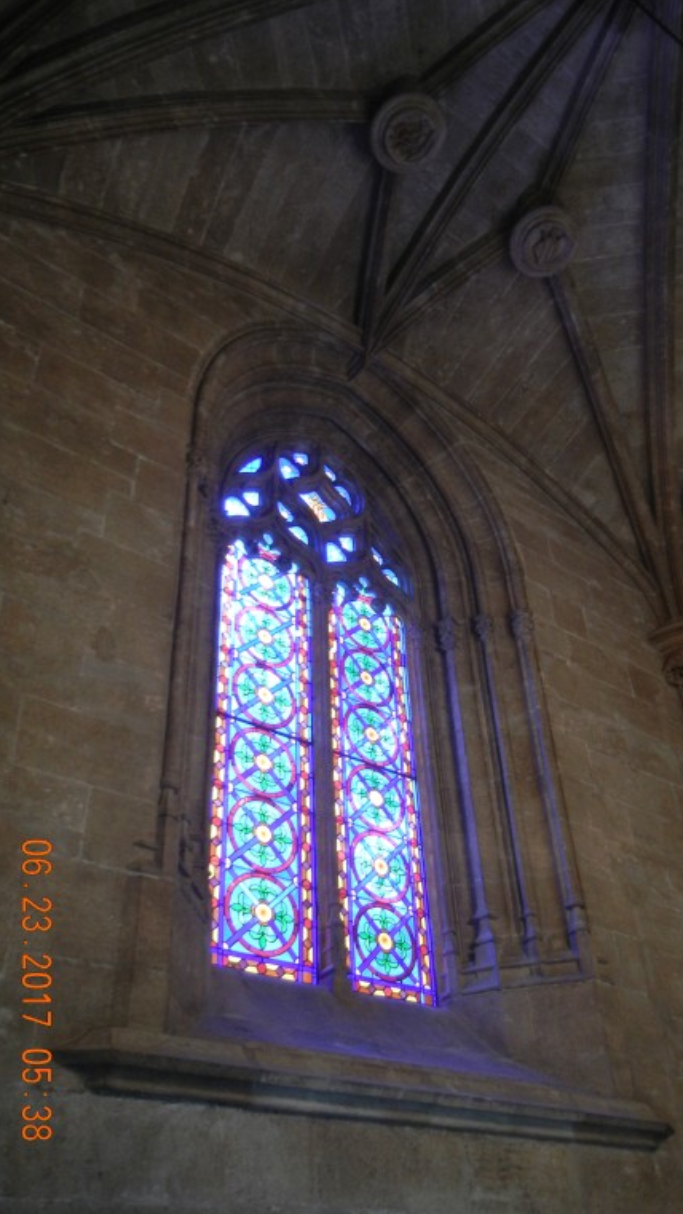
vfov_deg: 59.5
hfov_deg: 35.5
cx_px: 401
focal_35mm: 33
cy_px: 603
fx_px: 1063
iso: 396
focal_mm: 5.4
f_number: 3.5
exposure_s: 1/30
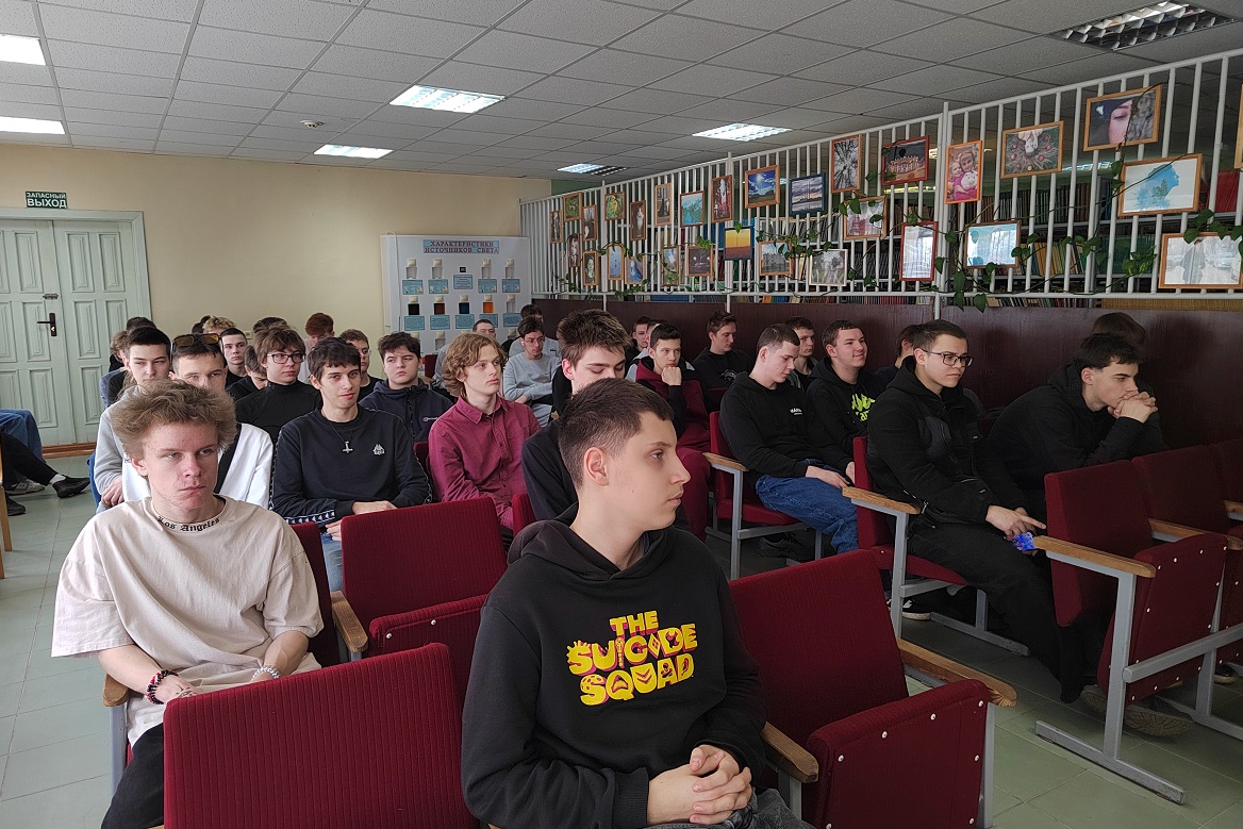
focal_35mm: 24
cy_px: 396
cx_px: 620
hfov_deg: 73.7
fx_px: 829
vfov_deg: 53.1
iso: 719
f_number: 1.9
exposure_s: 1/100
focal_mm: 5.52
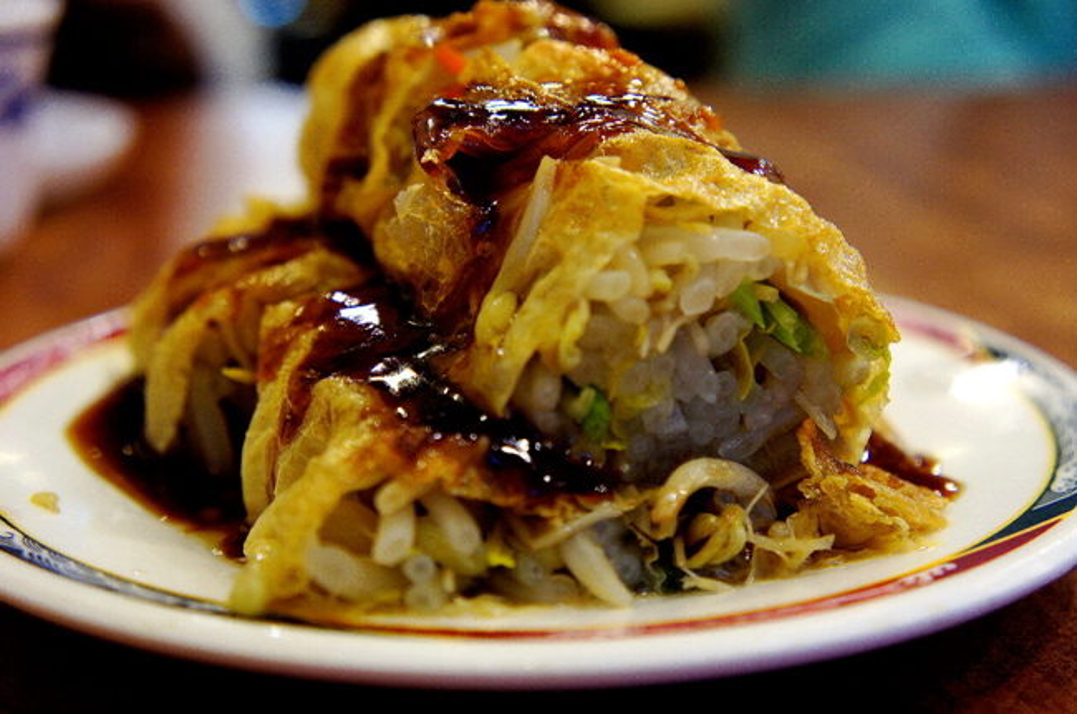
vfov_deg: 24.3
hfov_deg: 36.0
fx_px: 1657
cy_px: 357
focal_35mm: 56
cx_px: 538
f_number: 4.5
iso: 400
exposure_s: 1/30
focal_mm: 37
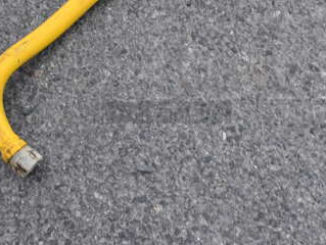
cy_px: 69
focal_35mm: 69
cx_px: 220
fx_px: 650
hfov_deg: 28.0
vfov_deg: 21.2
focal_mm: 25
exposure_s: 1/320
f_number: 7.1
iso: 200
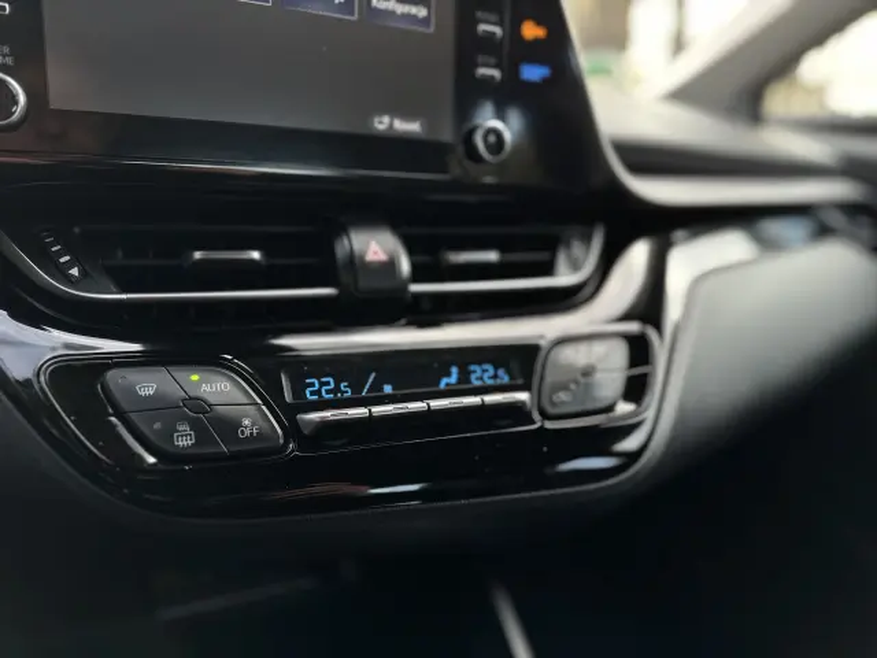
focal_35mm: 24
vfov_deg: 56.8
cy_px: 329
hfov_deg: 71.6
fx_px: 608
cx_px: 438
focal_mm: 6.86
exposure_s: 1/121
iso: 160
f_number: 1.78
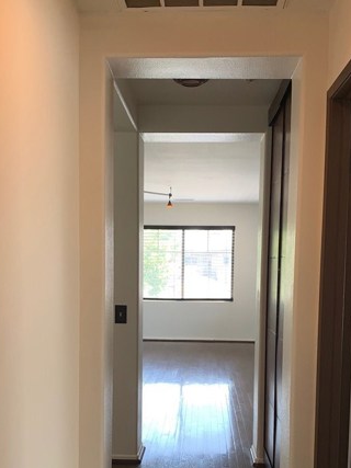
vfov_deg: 47.0
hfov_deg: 36.8
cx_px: 180
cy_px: 316
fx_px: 528
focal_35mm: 39
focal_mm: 4.25
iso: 25
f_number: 1.8
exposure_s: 1/56
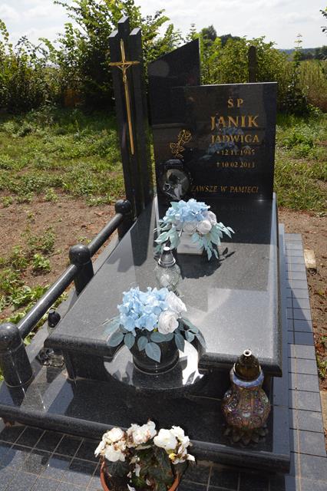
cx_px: 164
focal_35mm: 27
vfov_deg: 67.4
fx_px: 368
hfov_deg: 47.9
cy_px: 246
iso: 100
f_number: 9
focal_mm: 18
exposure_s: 1/200
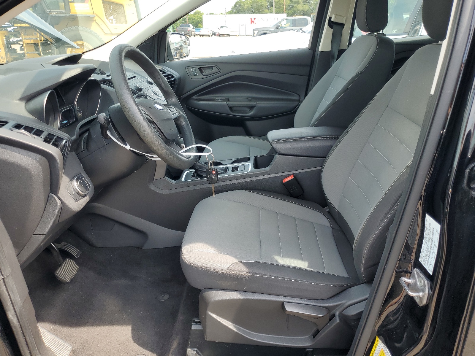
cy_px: 178
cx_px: 238
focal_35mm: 26
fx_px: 357
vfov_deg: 53.1
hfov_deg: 67.3
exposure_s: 1/417
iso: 50
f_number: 1.5
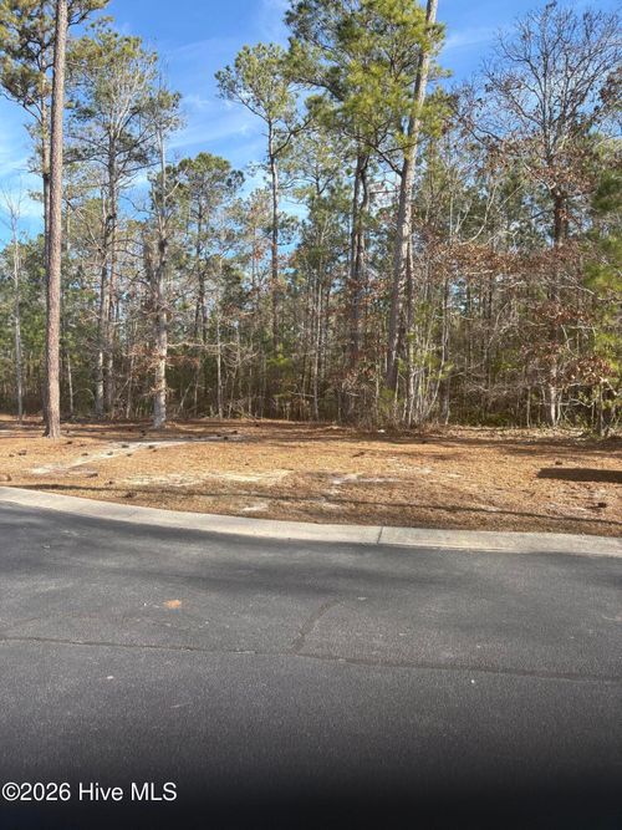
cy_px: 415
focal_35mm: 26
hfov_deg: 53.0
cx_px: 311
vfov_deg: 67.3
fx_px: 623
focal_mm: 5.96
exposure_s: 1/920
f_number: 1.6
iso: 50
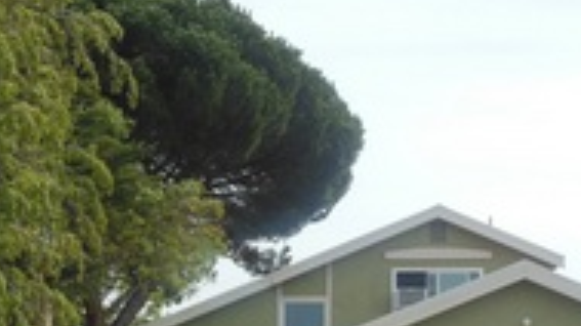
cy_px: 378
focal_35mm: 86
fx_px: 1324
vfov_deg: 13.7
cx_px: 375
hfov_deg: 24.7
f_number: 3.8
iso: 125
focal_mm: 7.7
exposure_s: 1/1000
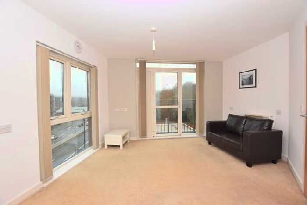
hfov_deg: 100.4
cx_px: 154
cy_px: 102
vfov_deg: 77.4
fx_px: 128
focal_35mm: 15
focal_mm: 10
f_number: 5.6
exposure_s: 1/125
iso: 360
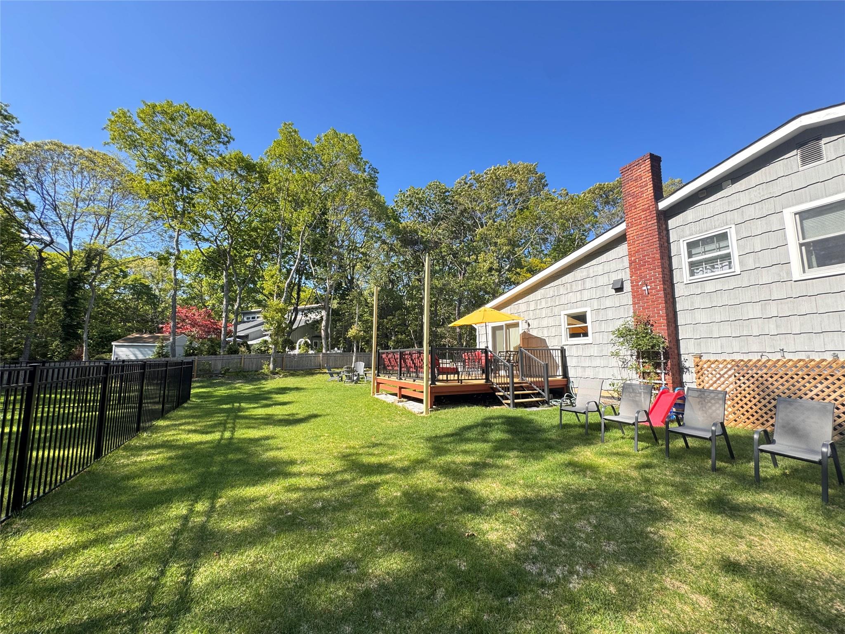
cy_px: 317
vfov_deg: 85.7
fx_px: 342
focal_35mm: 14
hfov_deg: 102.1
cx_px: 422
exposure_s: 1/277
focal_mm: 2.22
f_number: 2.2
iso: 40
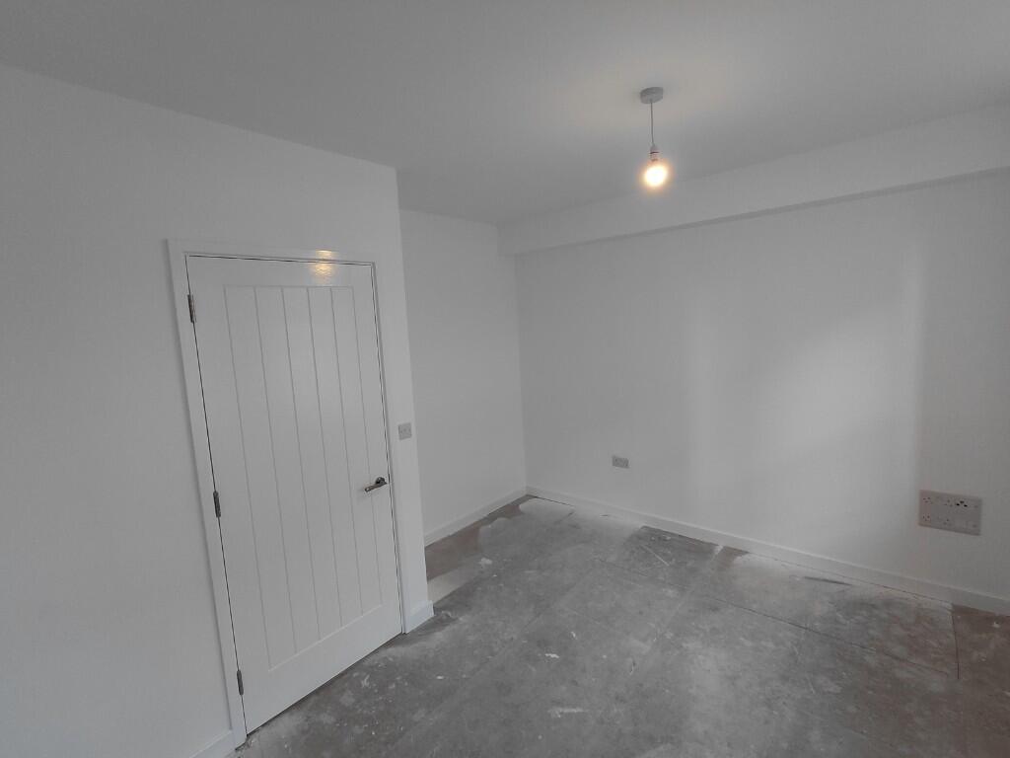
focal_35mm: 16
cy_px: 379
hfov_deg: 94.5
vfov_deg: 78.1
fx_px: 467
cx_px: 505
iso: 50
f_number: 2.2
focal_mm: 1.64
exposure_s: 1/50
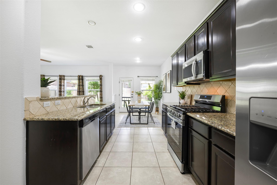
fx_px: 108
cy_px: 92
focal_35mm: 14
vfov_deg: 81.2
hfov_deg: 104.3
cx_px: 138
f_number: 11
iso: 250
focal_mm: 14
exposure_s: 1/4
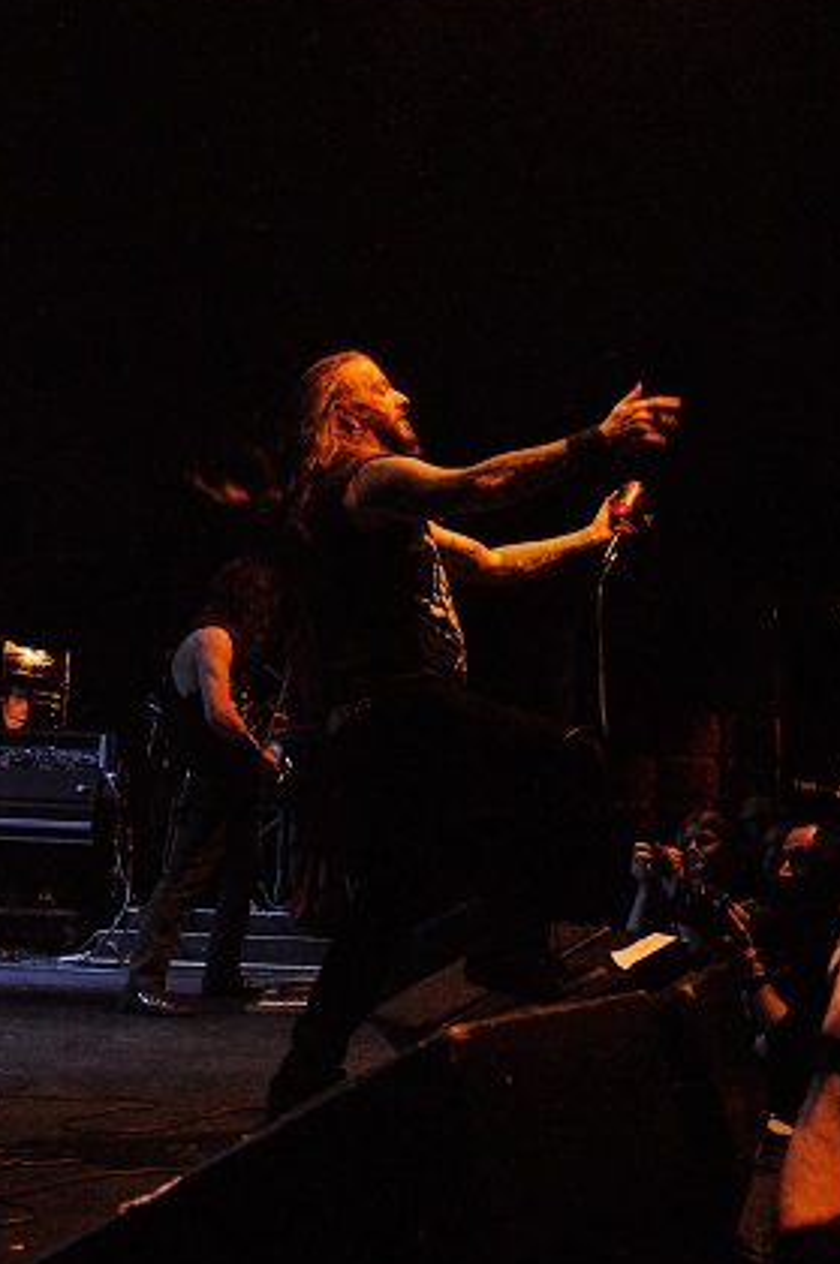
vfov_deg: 40.4
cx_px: 426
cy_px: 644
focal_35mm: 49
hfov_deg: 27.5
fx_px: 1719
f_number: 4
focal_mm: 28
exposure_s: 1/60
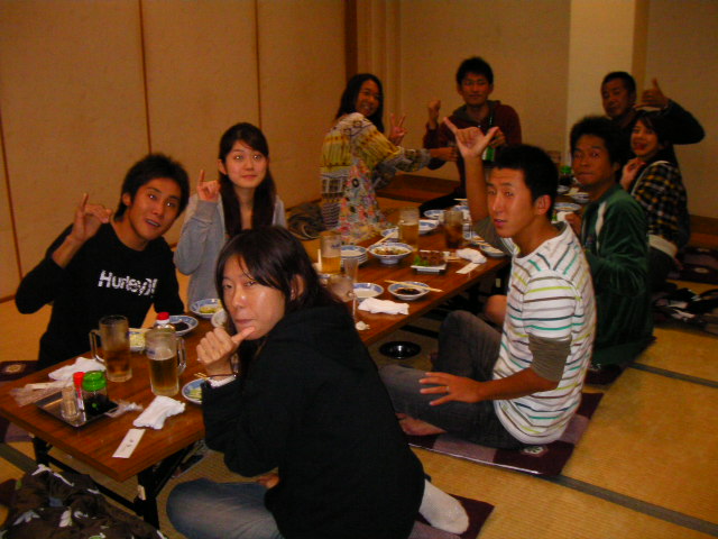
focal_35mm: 38
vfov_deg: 37.7
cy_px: 270
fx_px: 788
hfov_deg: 49.0
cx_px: 359
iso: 400
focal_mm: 6.3
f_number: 3.5
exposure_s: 1/30
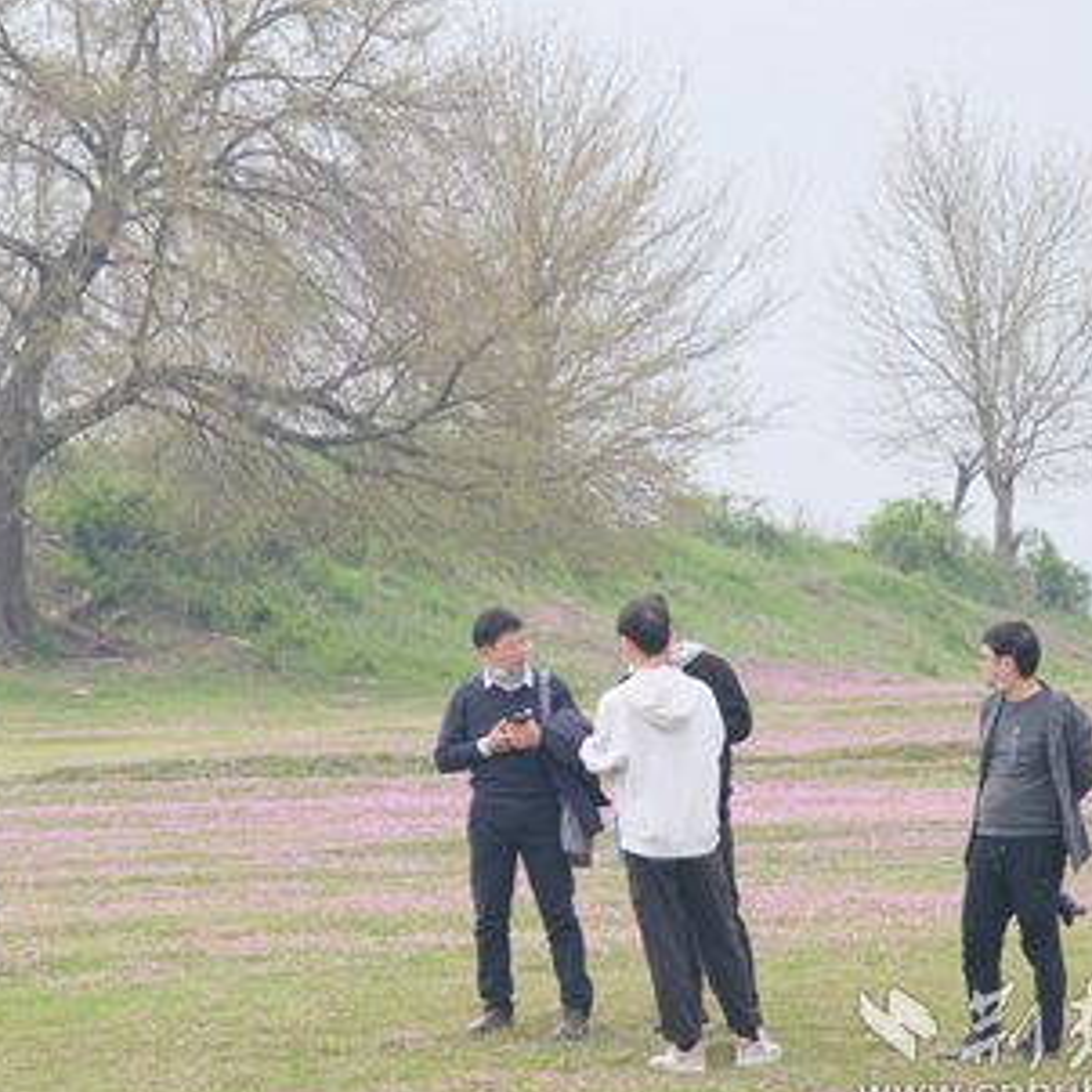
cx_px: 278
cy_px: 524
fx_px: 9101
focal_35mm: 255
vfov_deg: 6.9
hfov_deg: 6.9
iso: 320
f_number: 5.6
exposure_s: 1/400
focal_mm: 110
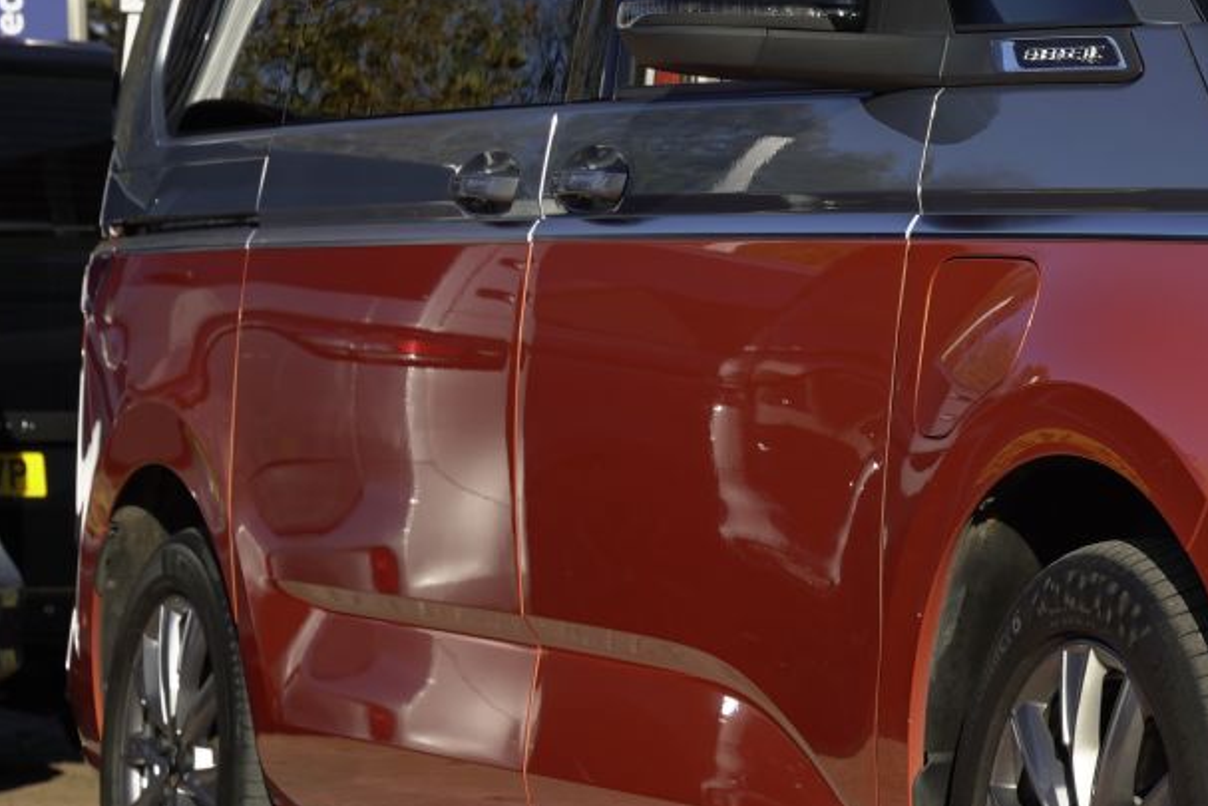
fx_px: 5902
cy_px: 258
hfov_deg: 11.4
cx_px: 1544
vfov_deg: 7.8
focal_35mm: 176
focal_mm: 66.7
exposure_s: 1/125
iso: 100
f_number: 8
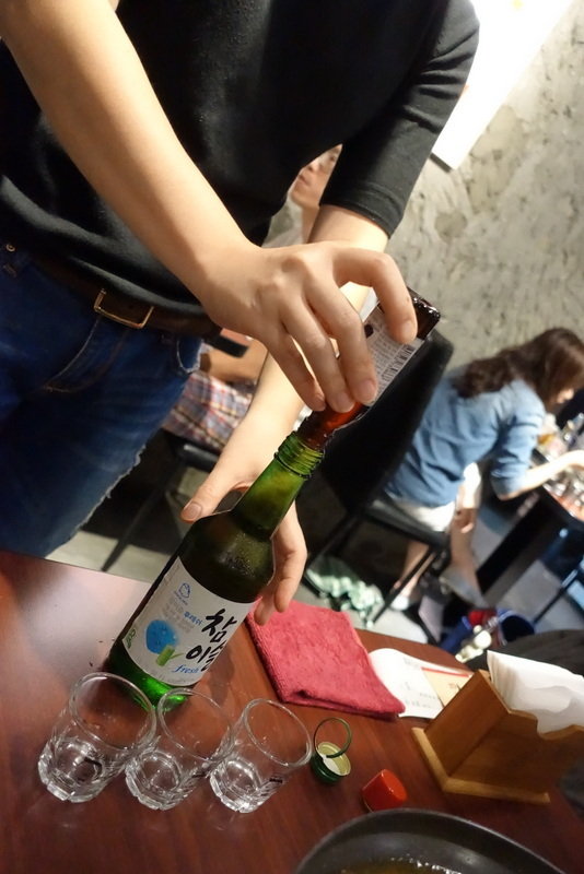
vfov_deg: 61.9
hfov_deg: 43.6
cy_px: 437
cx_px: 292
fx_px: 729
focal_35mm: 30
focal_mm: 11.12
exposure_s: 1/60
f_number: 2.5
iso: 6400
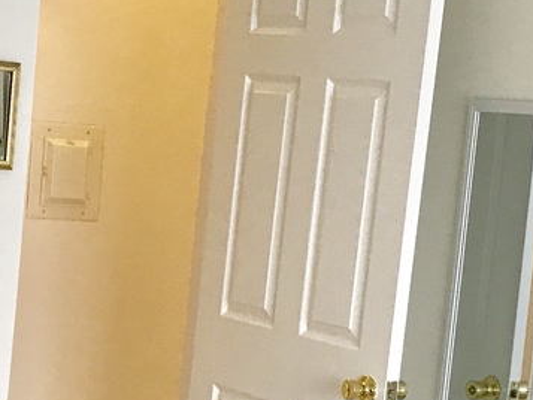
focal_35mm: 113
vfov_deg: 13.0
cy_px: 369
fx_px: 1741
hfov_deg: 17.2
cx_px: 84
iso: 25
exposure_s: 1/30
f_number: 1.8
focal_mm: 3.99
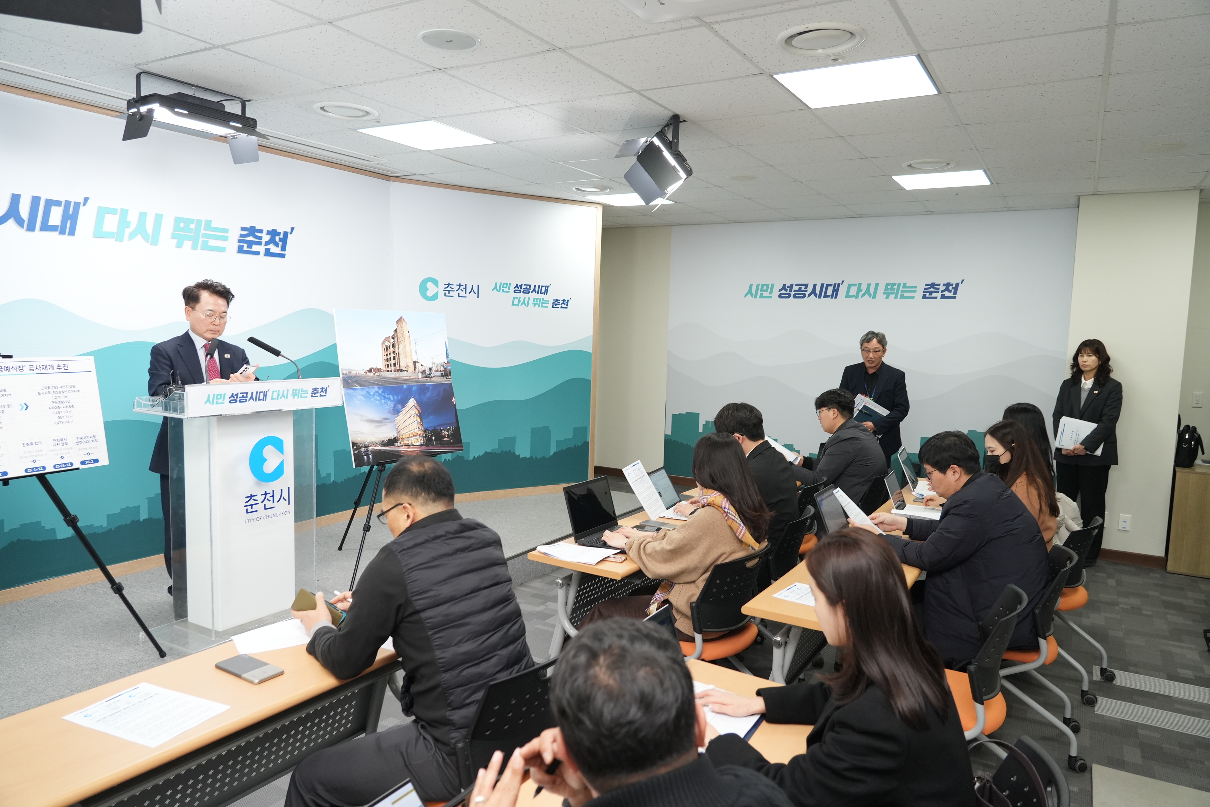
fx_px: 807
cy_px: 404
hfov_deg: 73.7
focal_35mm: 24
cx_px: 605
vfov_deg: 53.1
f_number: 4
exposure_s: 1/250
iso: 1600
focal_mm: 24
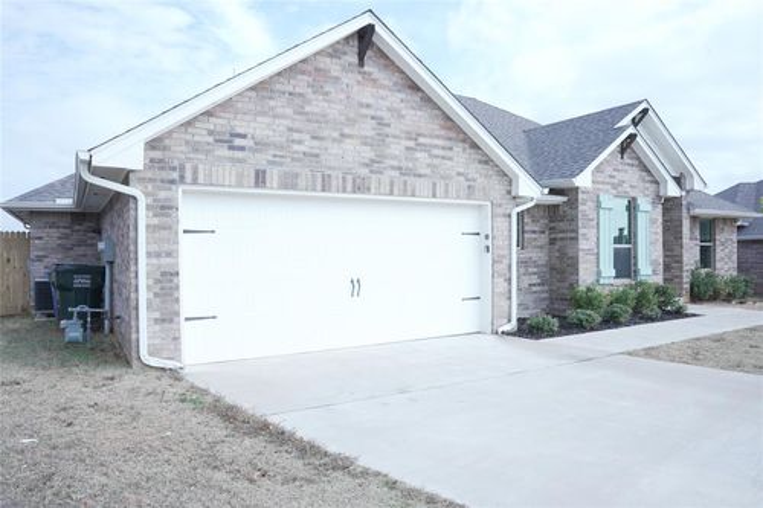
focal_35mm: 25
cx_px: 382
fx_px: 530
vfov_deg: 51.3
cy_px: 254
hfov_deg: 71.5
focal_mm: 25
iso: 200
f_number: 14
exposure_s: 1/60
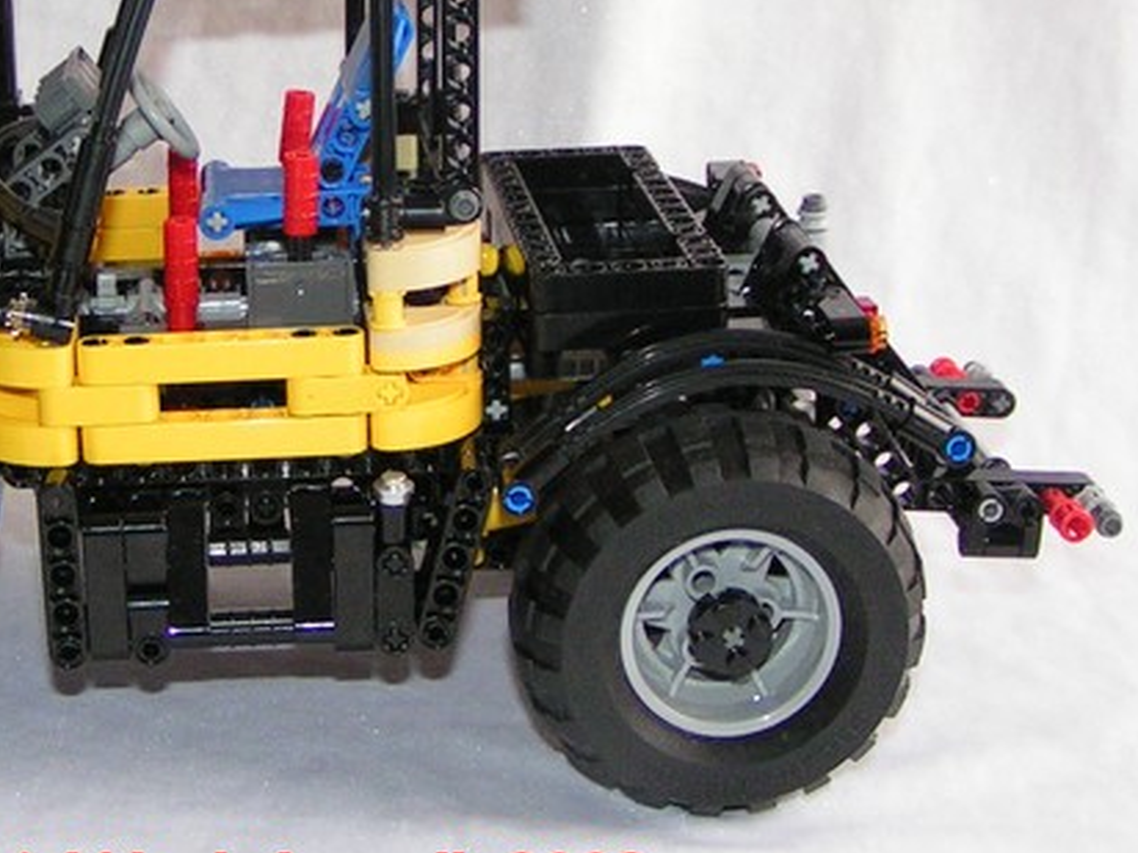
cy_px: 284
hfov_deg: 32.0
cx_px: 260
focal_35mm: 59
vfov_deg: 24.7
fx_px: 1940
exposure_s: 1/40
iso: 160
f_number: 2.8
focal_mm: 5.8
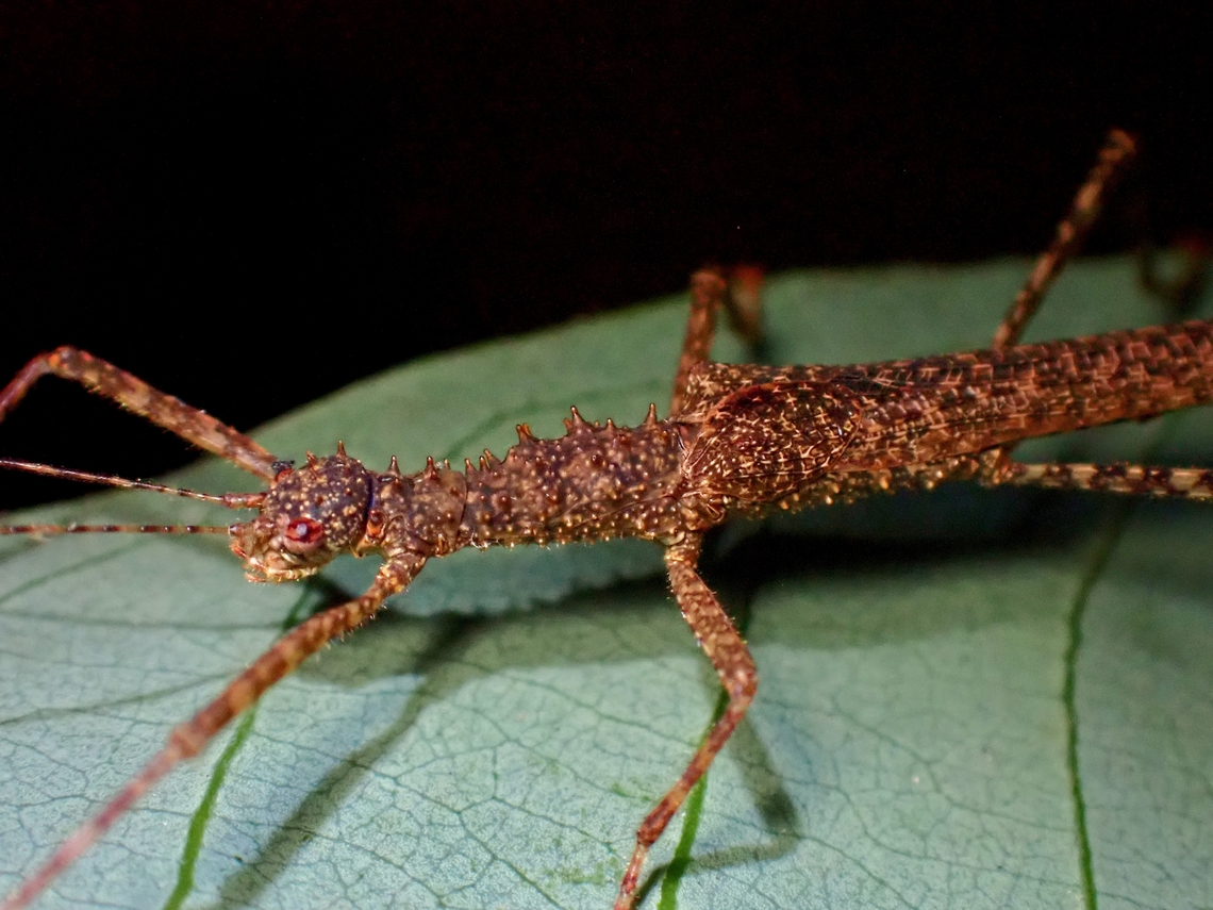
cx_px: 606
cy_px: 455
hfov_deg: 19.6
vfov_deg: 14.8
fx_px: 3504
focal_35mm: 100
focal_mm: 18
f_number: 14
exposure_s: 1/100
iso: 1250
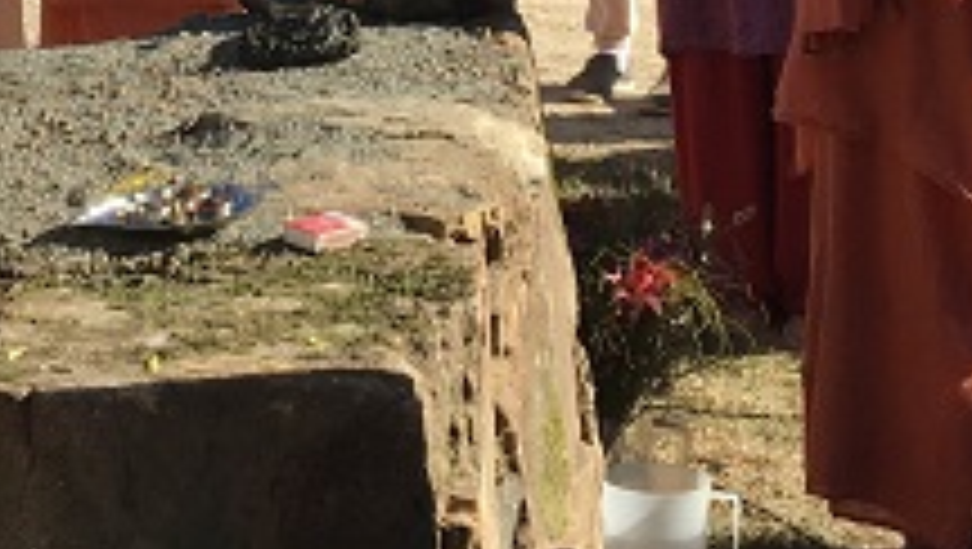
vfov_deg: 10.1
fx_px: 3018
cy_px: -284
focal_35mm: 117
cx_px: 252
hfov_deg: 18.2
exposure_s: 1/1166
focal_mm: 4.15
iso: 25
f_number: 2.2
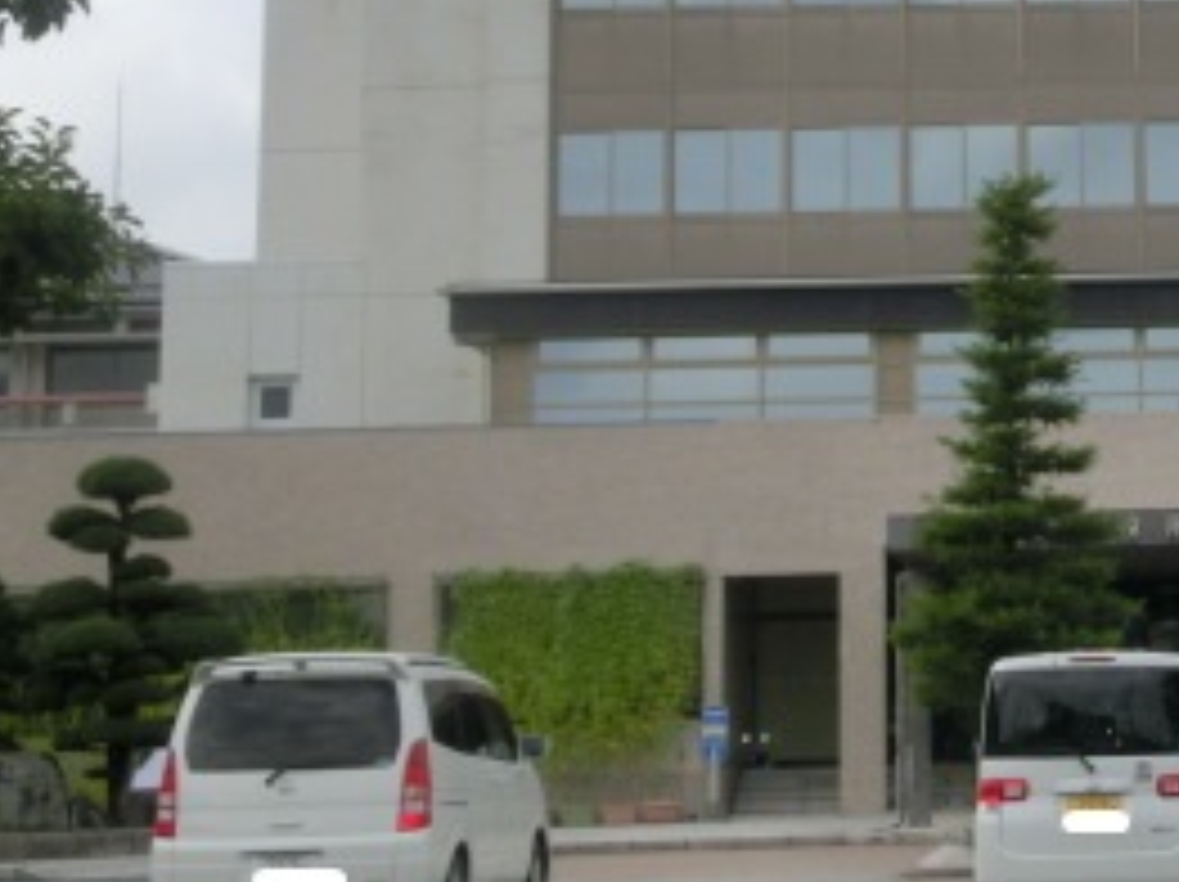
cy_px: 94
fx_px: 3165
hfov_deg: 20.2
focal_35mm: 93
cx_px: 1296
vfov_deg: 15.7
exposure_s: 1/500
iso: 80
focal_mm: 6.67
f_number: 3.9
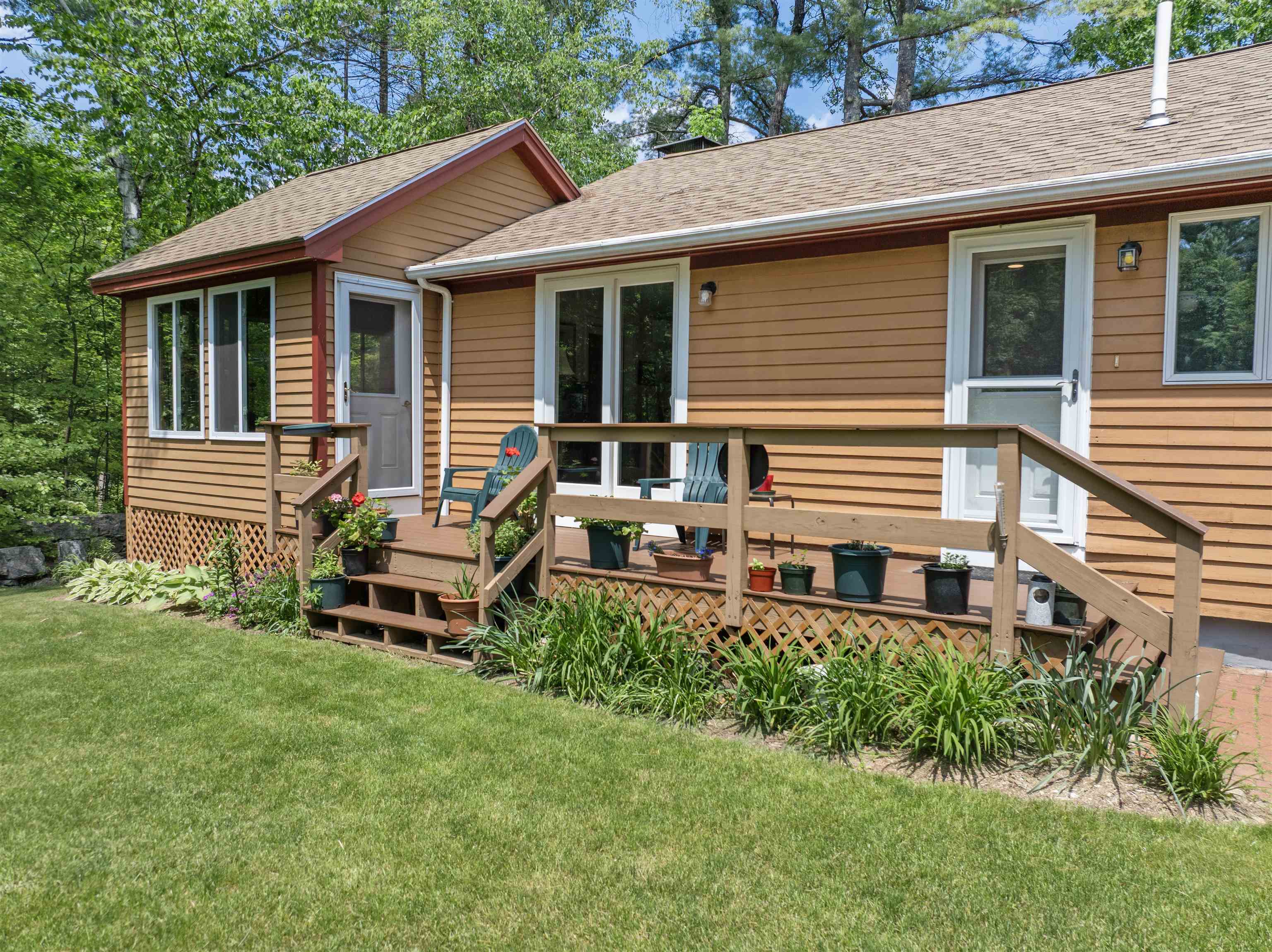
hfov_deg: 71.6
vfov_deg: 56.8
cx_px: 636
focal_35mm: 24
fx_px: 881
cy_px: 476
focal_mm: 12.29
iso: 100
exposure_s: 1/1600
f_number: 2.8
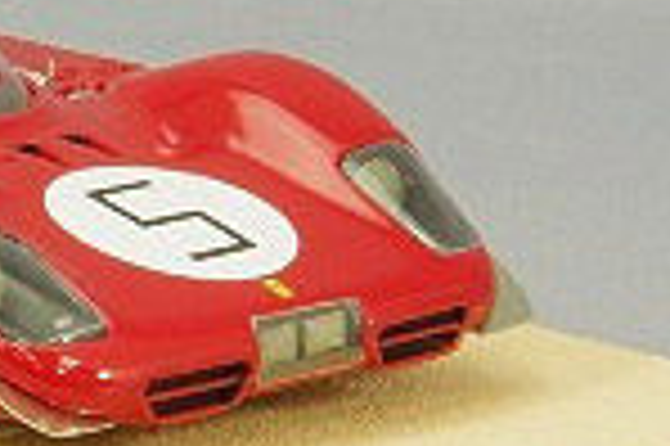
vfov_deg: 2.8
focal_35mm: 482
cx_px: -9
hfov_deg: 4.3
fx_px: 8961
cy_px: 241
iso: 400
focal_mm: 75
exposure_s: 1
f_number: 32
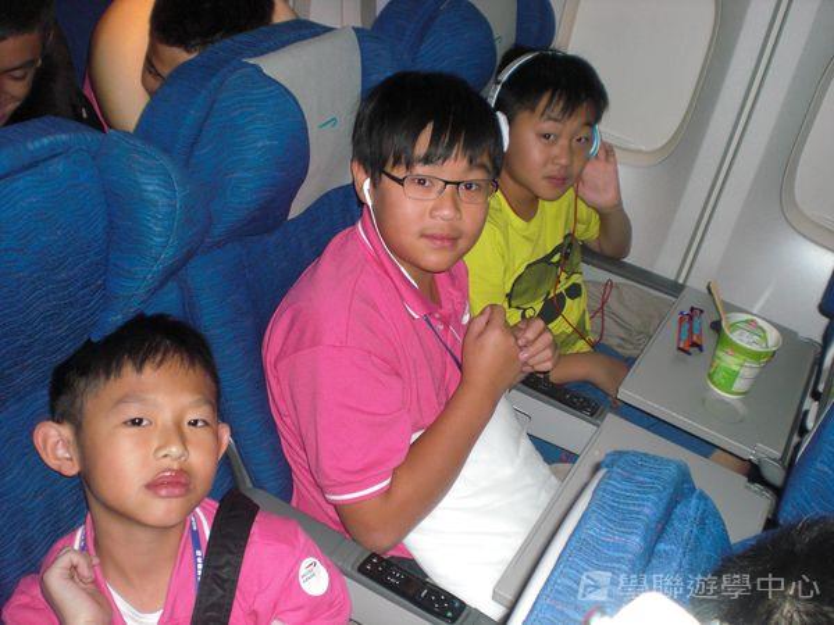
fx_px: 916
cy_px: 312
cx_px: 417
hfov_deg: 49.0
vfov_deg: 37.7
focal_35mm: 38
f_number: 3.1
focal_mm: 6.3
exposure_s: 1/60
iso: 200
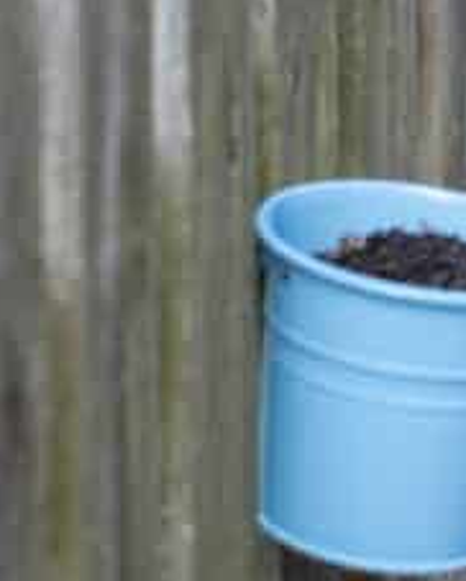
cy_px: -212
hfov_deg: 4.3
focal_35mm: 355
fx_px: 6112
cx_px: 749
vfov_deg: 5.4
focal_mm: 56
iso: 125
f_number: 3.2
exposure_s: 1/100
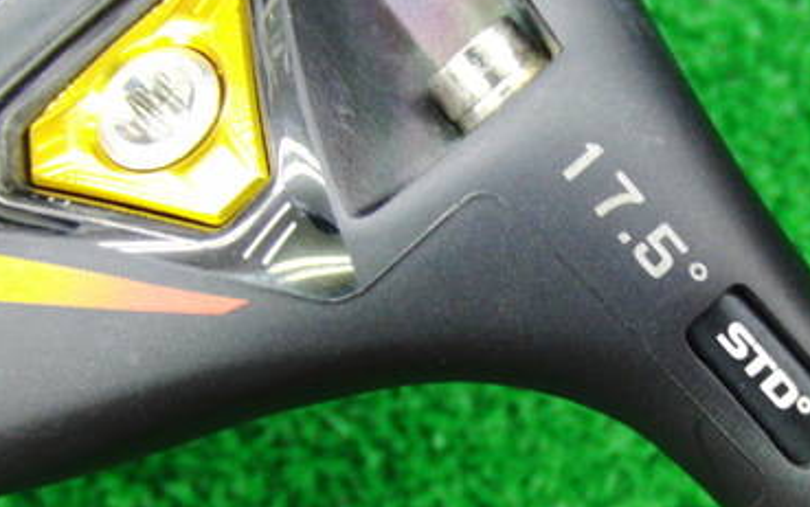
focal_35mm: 68
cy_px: 334
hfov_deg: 29.2
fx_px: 1502
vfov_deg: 19.1
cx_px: 691
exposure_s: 1/15
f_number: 3.6
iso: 400
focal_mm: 6.42
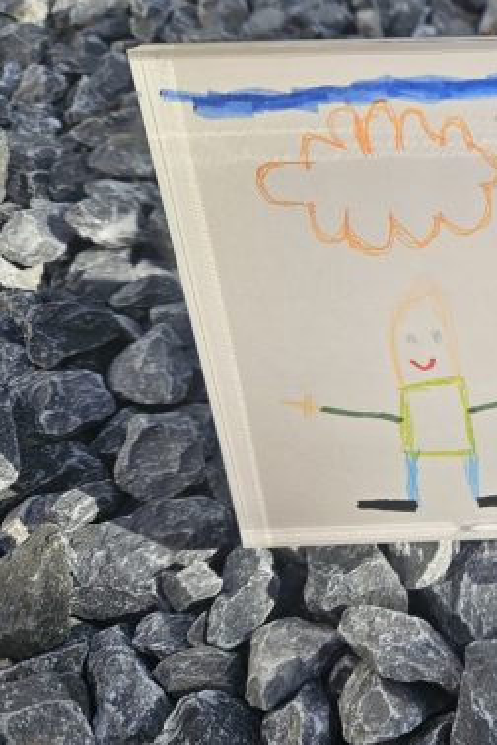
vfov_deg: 50.7
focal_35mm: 38
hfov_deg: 31.6
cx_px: 529
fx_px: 787
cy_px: 345
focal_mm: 5.4
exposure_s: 1/1920
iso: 25
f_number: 1.8
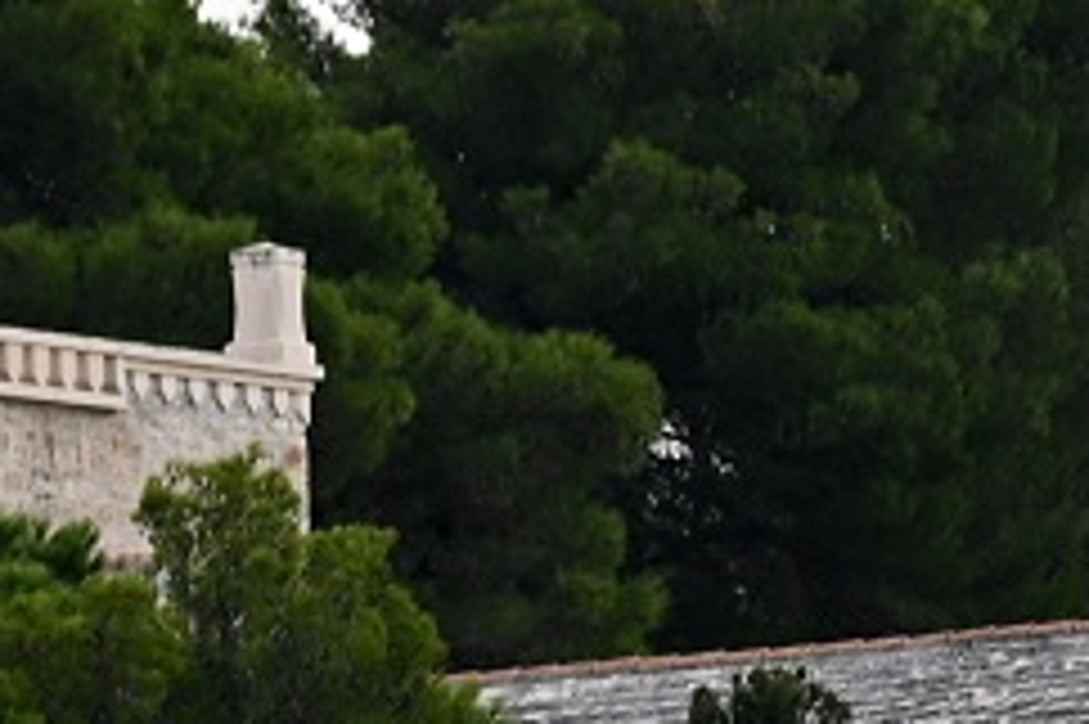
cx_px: -36
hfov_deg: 1.5
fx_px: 41262
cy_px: 416
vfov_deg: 1.0
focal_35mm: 1365
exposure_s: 1/1000
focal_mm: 220
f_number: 5.3
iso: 220
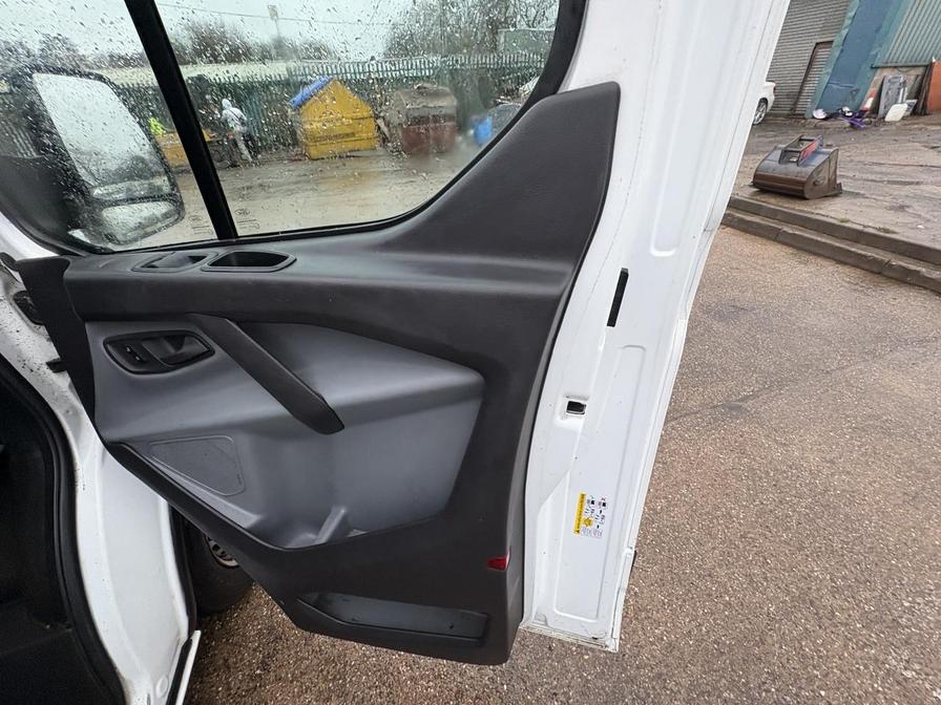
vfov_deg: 85.7
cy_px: 352
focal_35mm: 14
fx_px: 381
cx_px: 470
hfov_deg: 102.1
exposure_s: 1/93
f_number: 2.2
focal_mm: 2.22
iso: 200
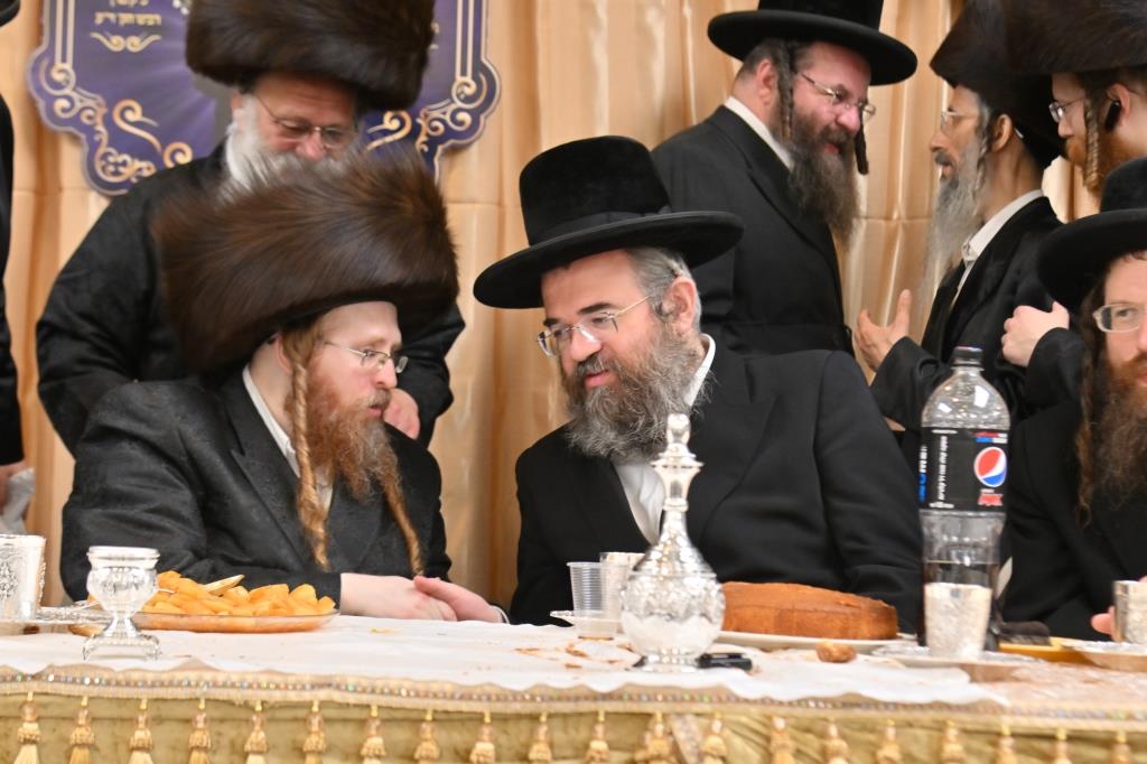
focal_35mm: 78
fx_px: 2484
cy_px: 382
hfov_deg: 26.0
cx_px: 574
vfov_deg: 17.5
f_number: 4
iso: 640
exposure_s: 1/200
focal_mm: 52
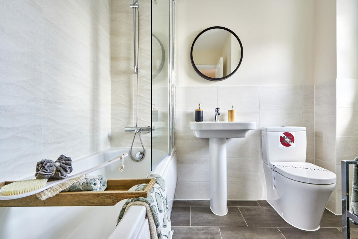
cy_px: 120
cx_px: 179
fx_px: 164
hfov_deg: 95.0
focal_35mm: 16
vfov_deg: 72.1
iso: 320
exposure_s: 1/3
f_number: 9
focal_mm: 11
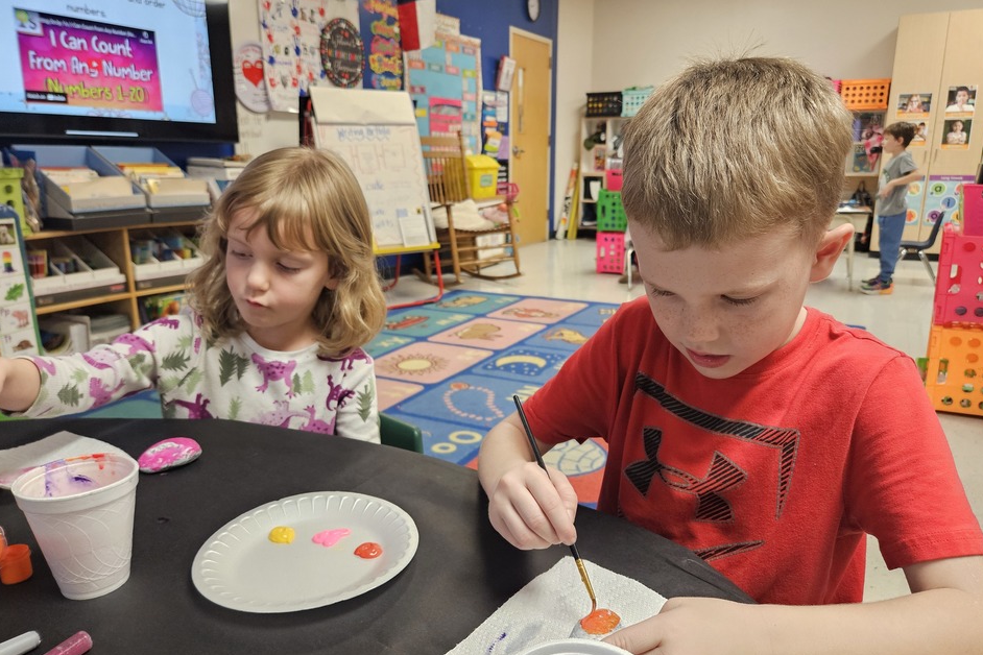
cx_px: 495
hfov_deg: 69.4
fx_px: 710
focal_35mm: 26
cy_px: 334
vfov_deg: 49.6
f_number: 1.8
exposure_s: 1/120
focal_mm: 5.4
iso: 500
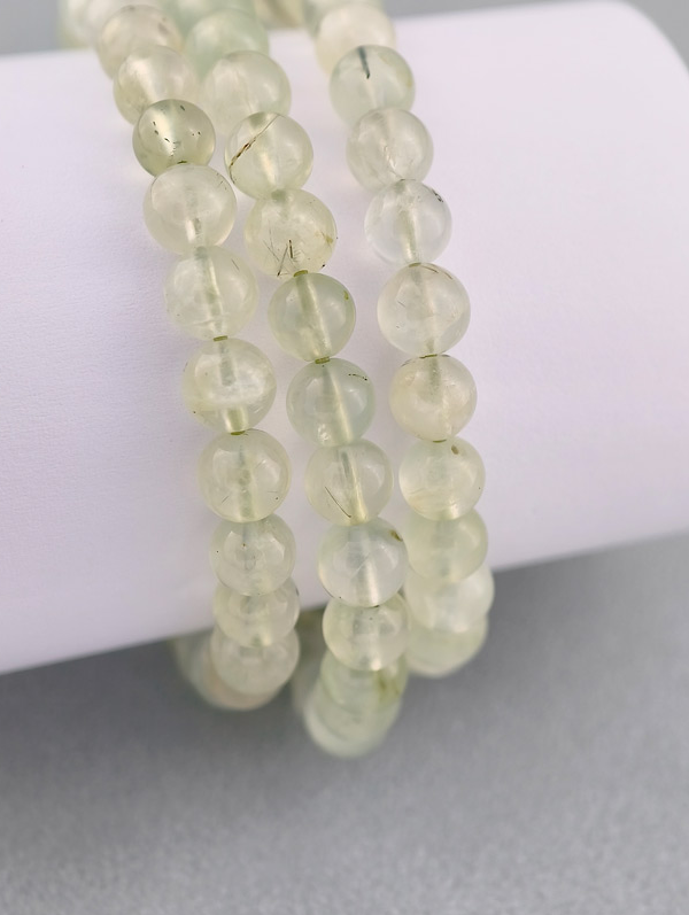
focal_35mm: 123
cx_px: 444
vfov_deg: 16.0
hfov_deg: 12.1
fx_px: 3256
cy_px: 368
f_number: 2.67
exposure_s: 1/160
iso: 125
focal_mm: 22.48
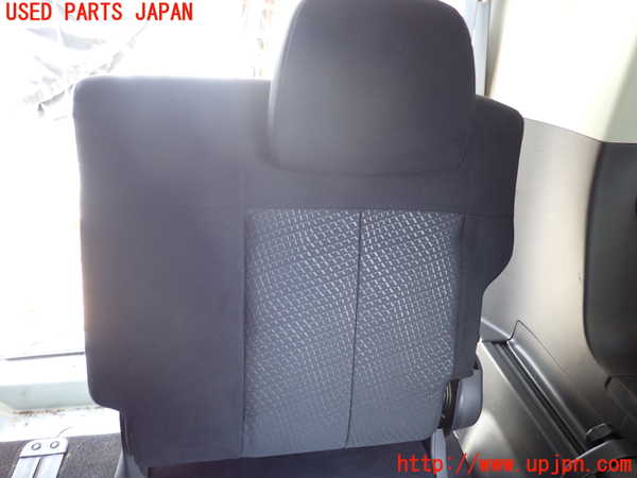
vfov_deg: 54.9
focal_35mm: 25
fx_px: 460
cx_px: 318
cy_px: 239
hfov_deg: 69.4
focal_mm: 4.5
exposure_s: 1/30
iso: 200
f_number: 2
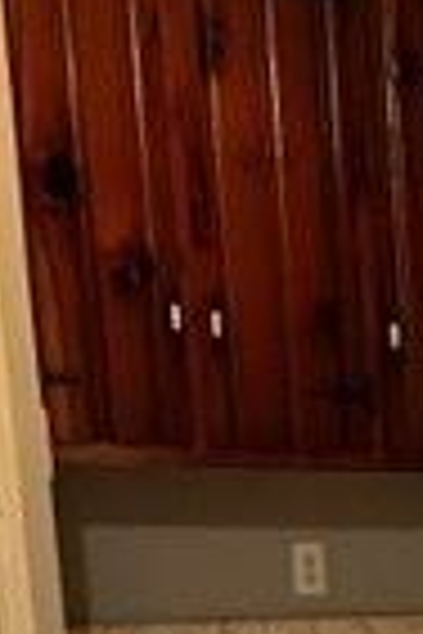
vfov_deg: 14.2
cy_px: 1237
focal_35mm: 123
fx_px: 2168
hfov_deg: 10.3
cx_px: 855
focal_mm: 5.1
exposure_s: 1/60
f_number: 1.6
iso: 320
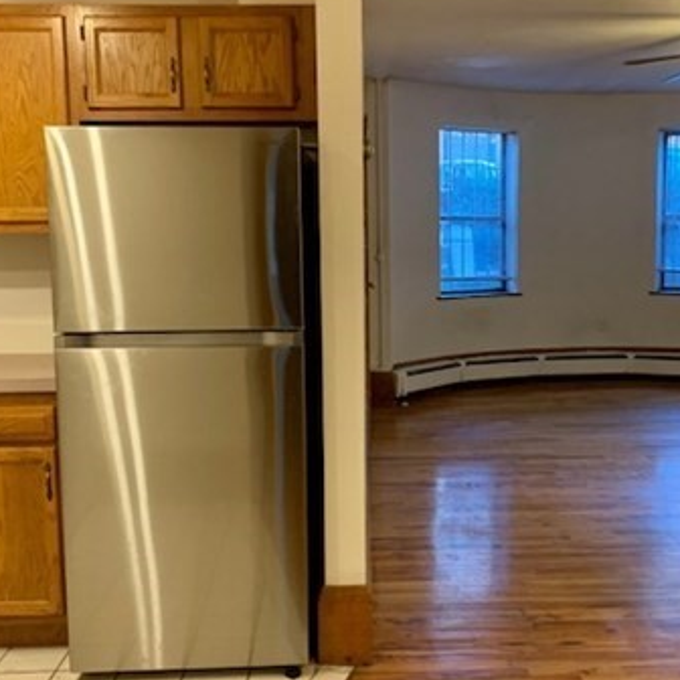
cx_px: 417
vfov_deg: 40.9
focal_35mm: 41
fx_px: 911
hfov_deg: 40.7
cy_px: 328
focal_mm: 4.25
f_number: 1.8
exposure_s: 1/40
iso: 320
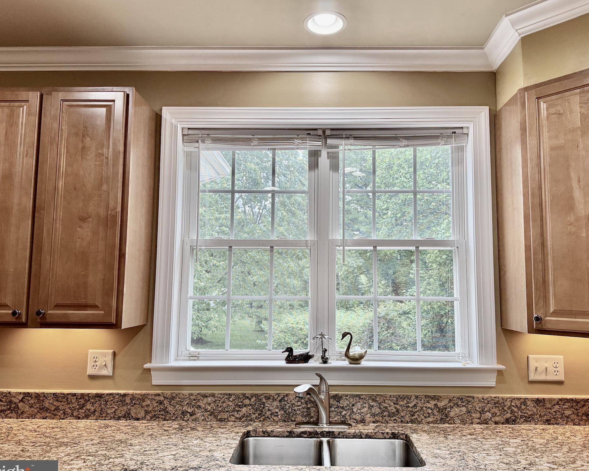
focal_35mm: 26
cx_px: 305
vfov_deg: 54.9
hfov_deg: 66.0
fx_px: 453
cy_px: 241
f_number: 1.78
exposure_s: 1/120
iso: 100
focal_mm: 6.76
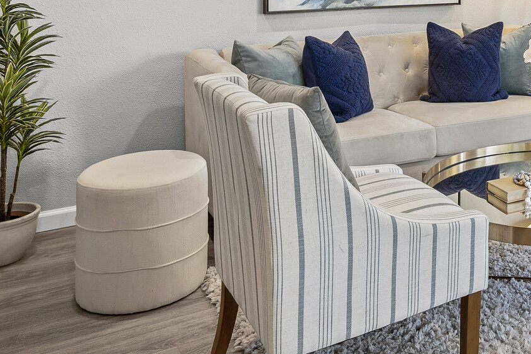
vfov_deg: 26.2
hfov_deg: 38.5
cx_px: 518
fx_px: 678
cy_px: -68
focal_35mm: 46
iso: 100
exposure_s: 1
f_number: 6.7
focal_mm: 16
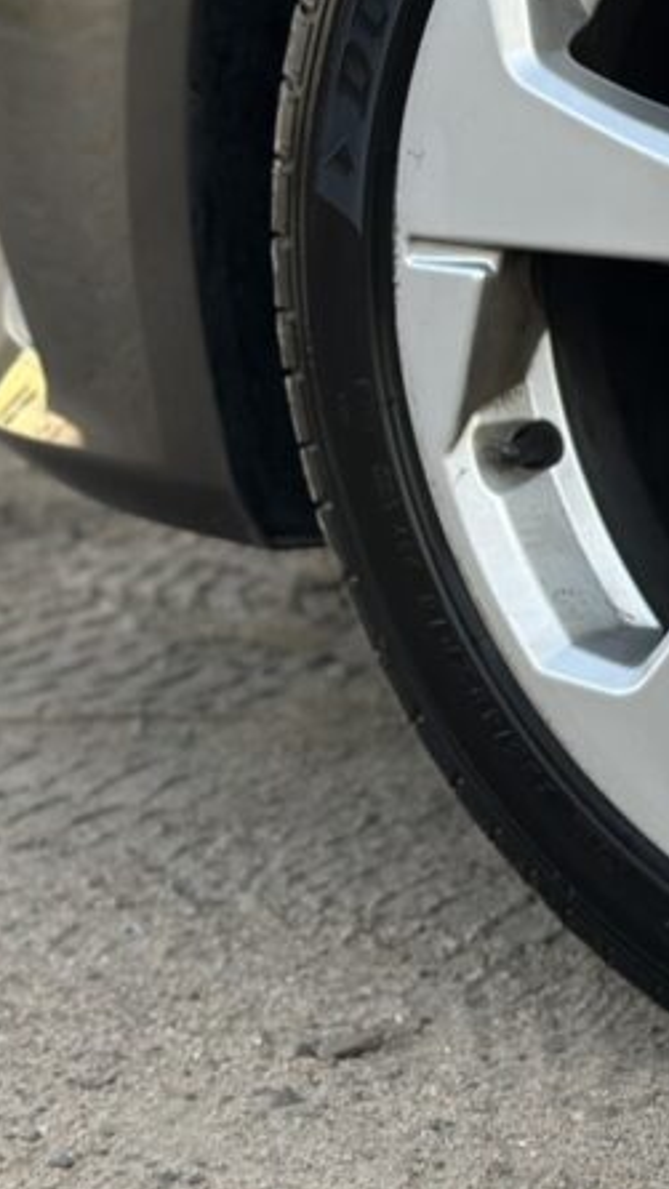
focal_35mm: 120
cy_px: 283
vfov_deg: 17.7
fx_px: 3783
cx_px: 1138
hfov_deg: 9.7
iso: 64
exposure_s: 1/142
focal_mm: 6.86
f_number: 1.78
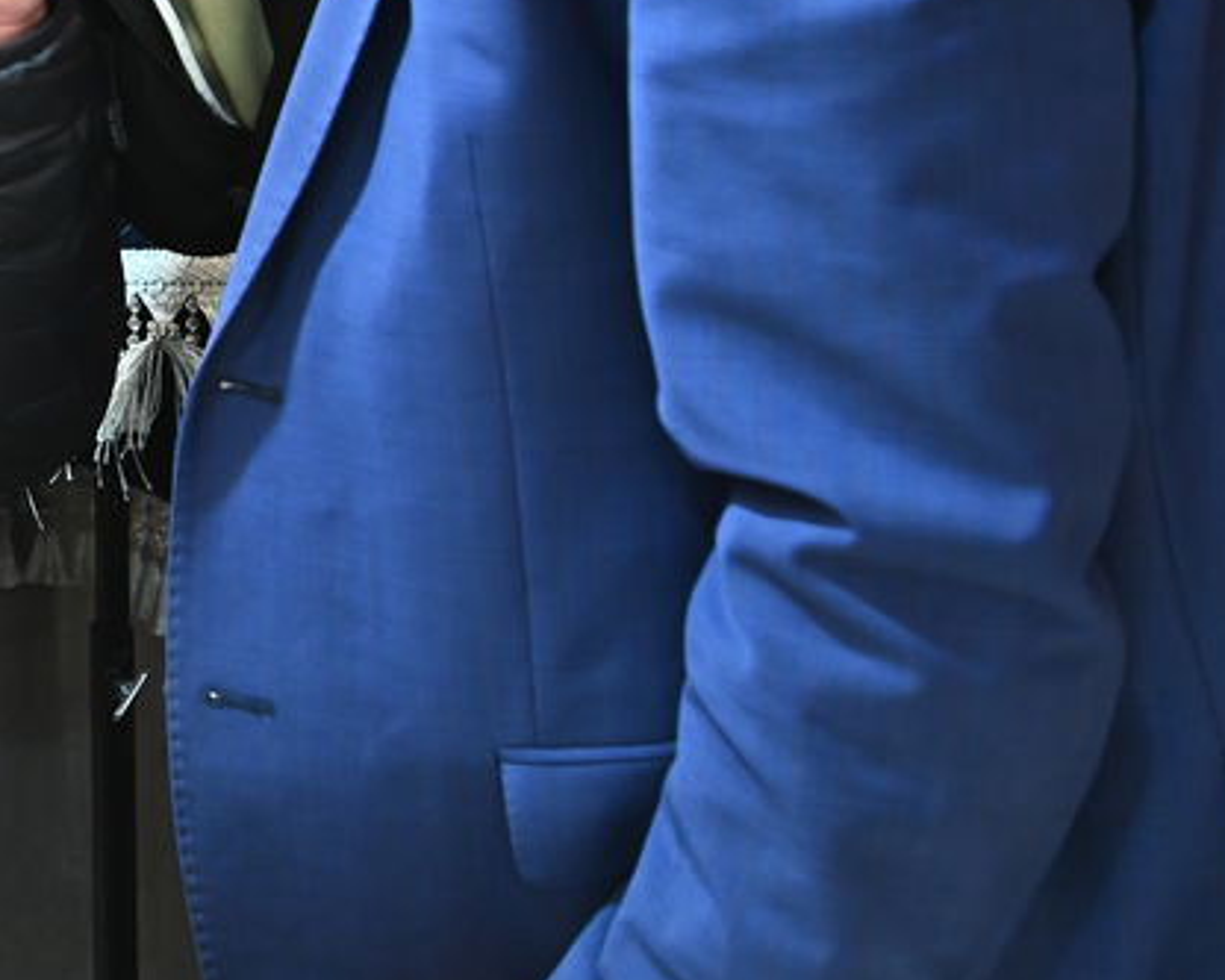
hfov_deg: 17.7
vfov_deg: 14.7
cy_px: -228
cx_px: -398
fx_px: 3663
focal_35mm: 101
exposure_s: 1/125
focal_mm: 32
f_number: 5.6
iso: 2000
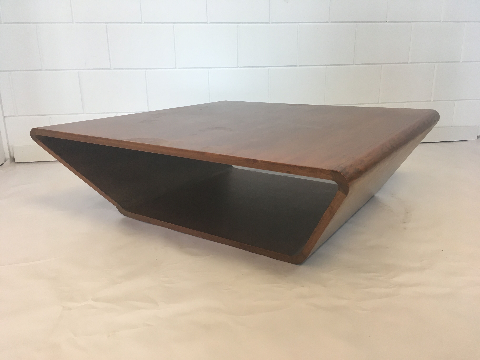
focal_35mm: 29
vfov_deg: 48.2
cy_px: 180
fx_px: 402
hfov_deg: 61.7
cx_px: 240
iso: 32
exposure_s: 1/33
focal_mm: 4.15
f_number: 2.2
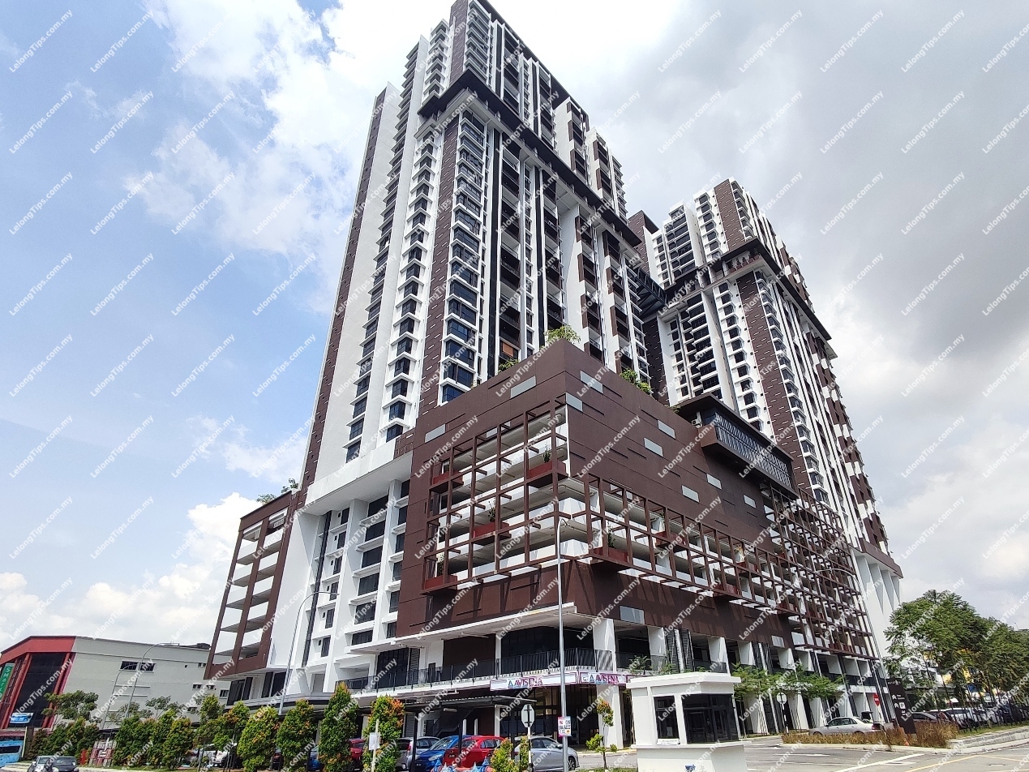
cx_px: 514
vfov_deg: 78.1
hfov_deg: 94.5
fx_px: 476
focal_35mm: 16
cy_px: 386
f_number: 2.2
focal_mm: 1.65
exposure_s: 1/860
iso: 50
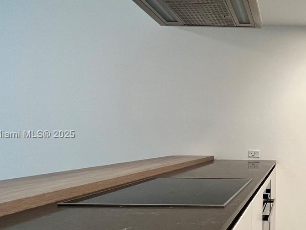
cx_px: 294
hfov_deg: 49.6
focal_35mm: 31
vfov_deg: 45.2
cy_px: 135
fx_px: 274
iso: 160
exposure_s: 1/120
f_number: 1.8
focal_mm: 1.57
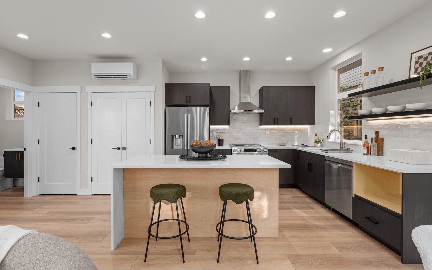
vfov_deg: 68.0
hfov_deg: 94.3
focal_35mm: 17
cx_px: 209
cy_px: 140
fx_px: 200
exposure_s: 1/2
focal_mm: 16
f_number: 8
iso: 100
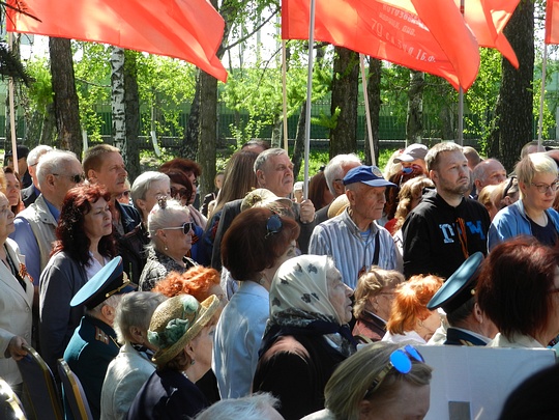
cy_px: 210
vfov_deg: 14.8
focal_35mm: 100
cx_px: 280
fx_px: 1615
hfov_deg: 19.6
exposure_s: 1/160
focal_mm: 17.7
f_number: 4.6
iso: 160
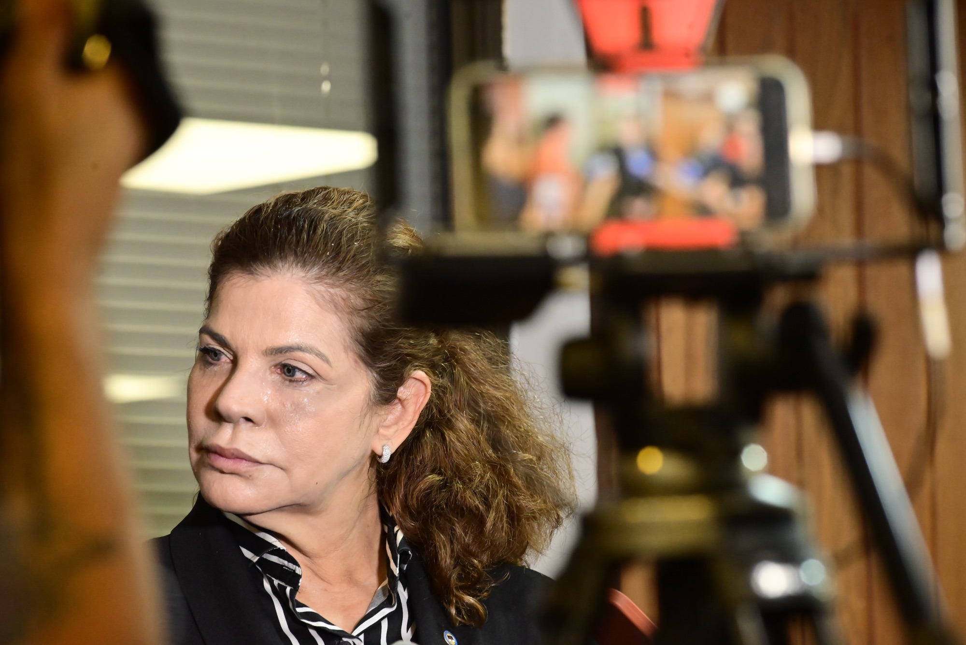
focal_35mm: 200
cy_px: 322
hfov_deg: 10.3
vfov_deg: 6.9
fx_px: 5368
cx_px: 483
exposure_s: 1/100
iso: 5000
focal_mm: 200
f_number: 10
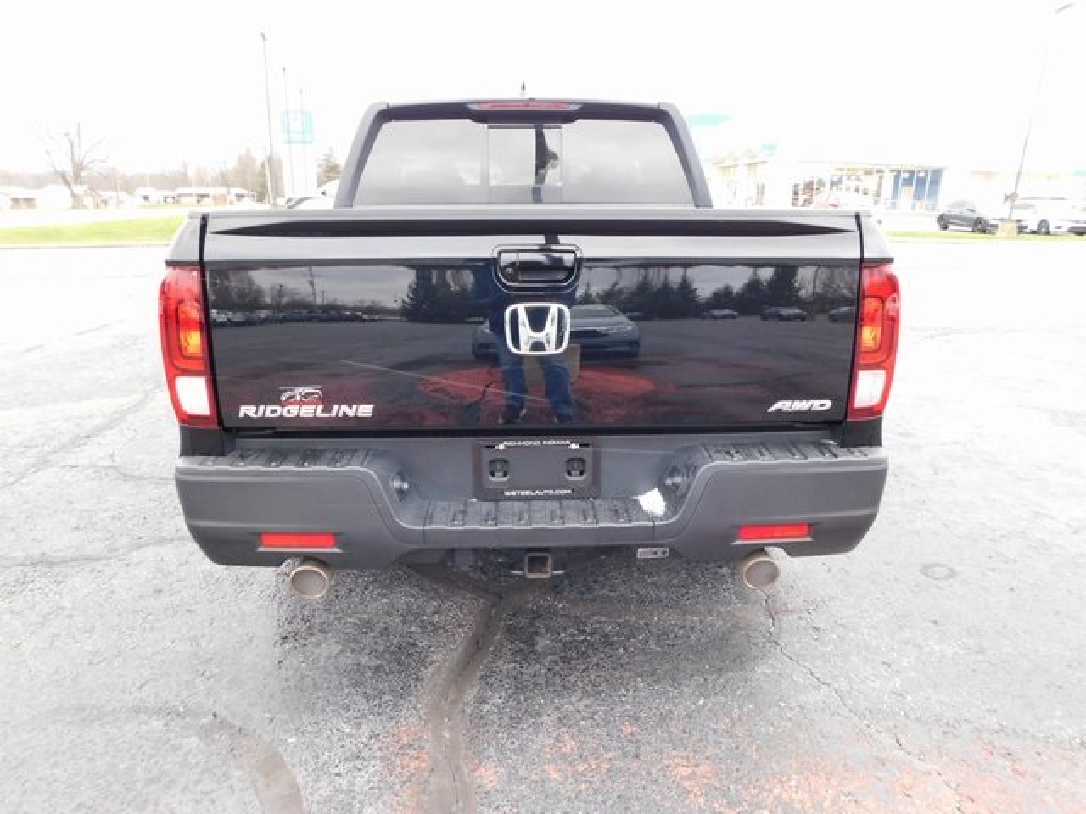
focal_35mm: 23
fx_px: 722
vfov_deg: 58.9
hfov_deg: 73.9
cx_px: 543
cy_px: 407
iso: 400
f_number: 3
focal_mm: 4
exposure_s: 1/30
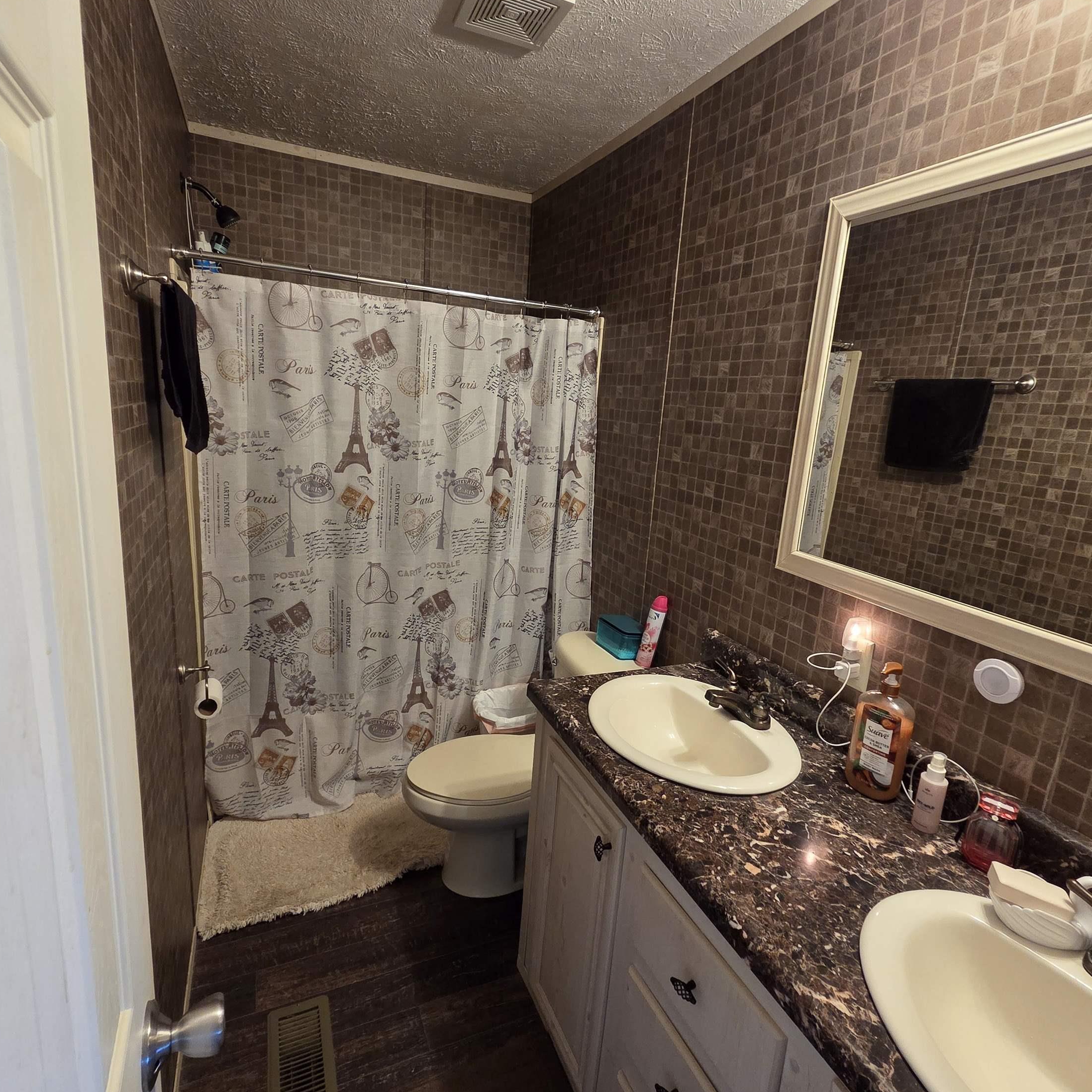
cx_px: 555
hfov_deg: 87.4
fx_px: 571
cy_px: 532
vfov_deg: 87.4
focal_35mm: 16
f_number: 2.2
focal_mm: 2.2
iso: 250
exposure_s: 1/60
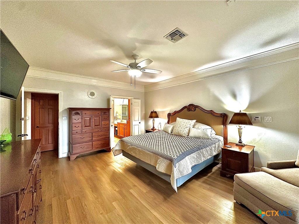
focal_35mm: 14
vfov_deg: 85.7
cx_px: 150
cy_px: 112
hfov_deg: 102.1
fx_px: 121
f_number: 2.2
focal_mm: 2.22
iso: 250
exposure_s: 1/60
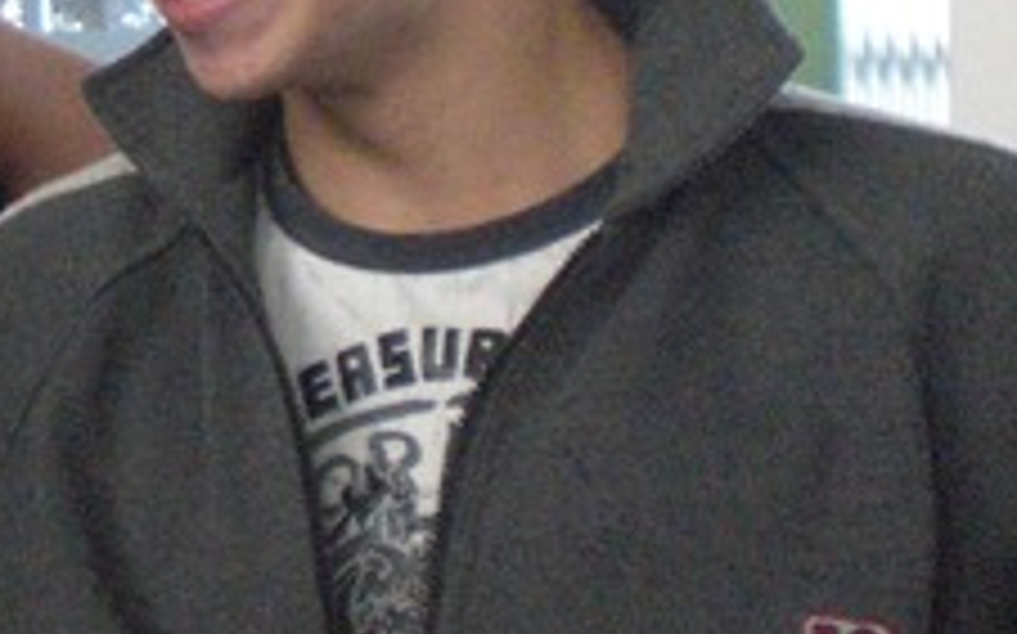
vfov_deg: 11.3
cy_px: -112
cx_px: -315
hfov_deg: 17.2
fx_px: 3158
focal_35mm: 114
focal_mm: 6.3
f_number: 3.1
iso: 800
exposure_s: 1/100
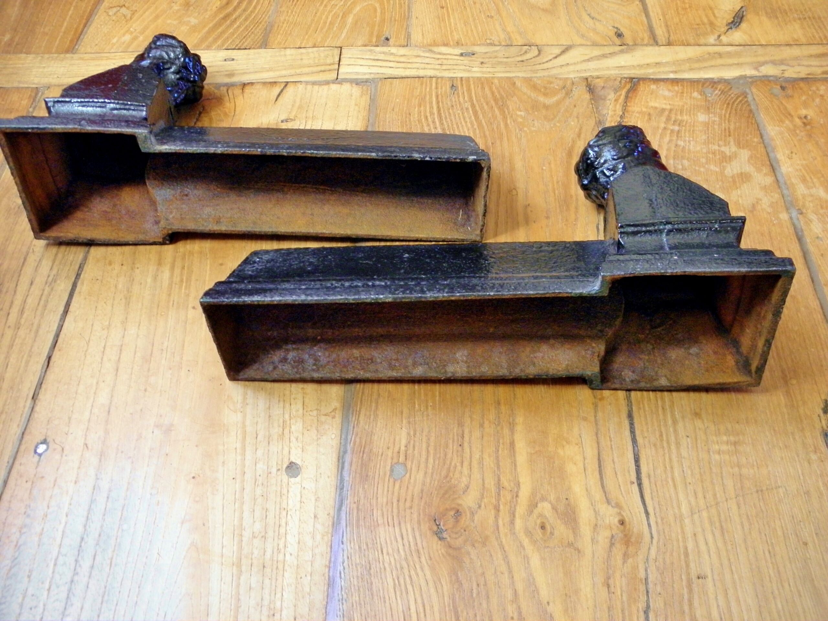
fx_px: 789
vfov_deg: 42.9
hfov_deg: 55.4
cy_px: 310
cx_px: 414
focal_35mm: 33
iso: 250
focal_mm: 5.9
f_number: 3.6
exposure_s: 1/8
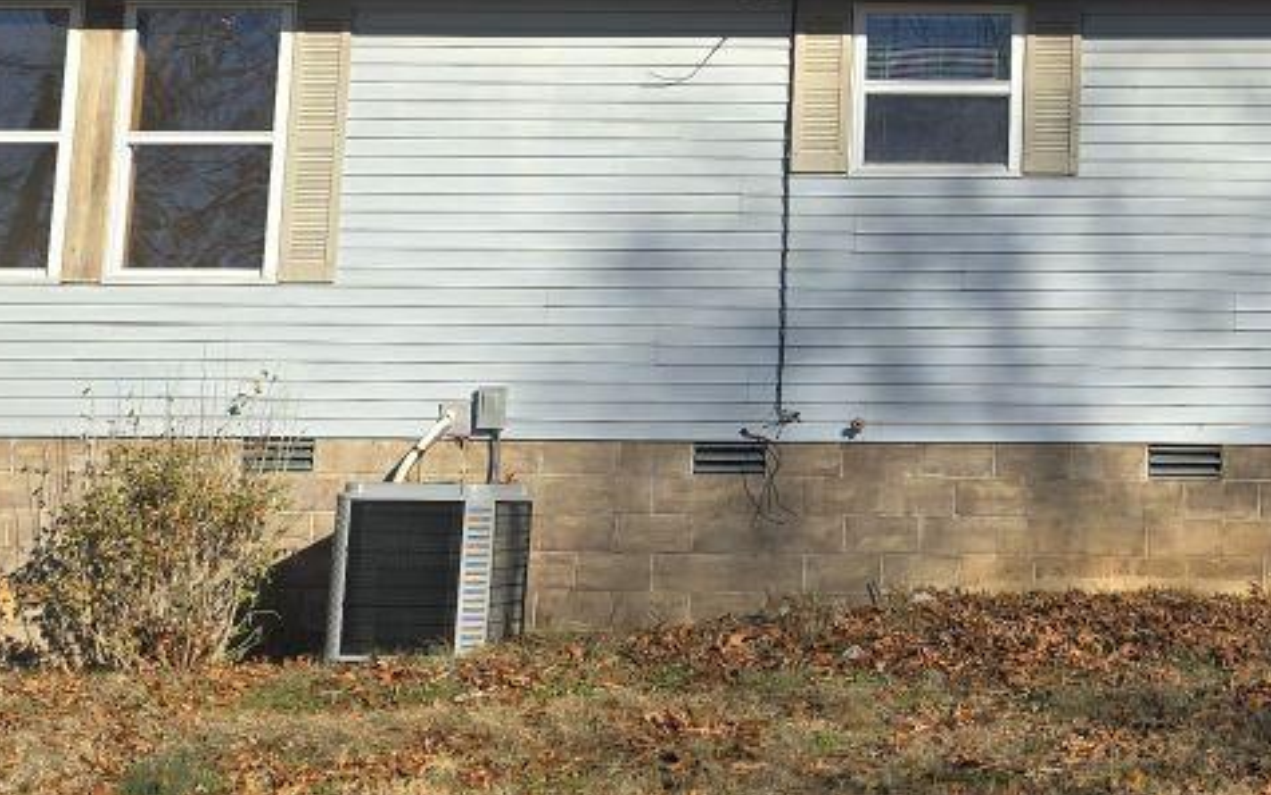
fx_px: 2425
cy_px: 120
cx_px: 1149
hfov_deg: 28.2
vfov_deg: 18.4
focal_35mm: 70
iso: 12
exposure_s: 1/675
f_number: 1.7
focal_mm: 6.3
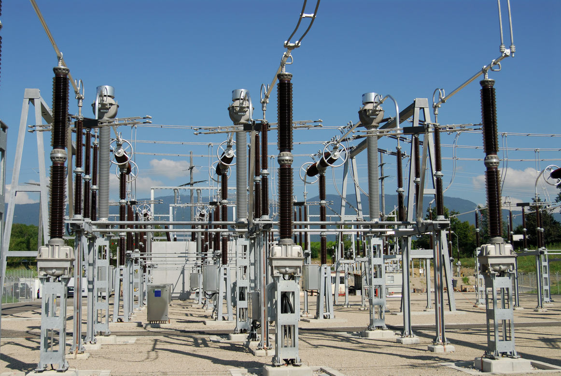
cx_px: 280
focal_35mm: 45
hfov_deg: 43.6
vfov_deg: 29.9
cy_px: 188
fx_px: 702
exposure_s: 1/640
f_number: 5
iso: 100
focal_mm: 30
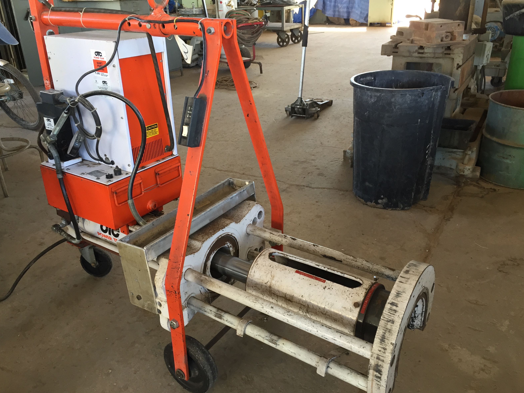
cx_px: 261
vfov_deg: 46.8
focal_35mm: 30
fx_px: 454
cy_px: 193
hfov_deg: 60.0
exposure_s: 1/40
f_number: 2.2
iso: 32
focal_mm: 4.15
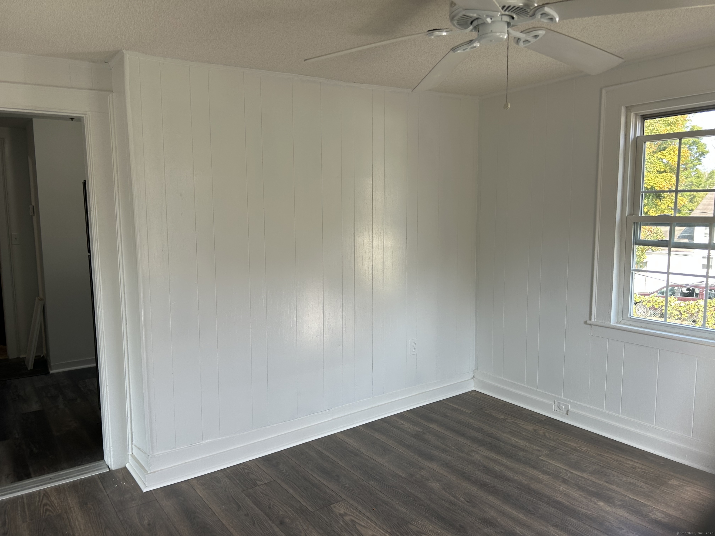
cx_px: 358
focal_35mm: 26
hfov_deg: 67.3
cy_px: 268
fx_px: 537
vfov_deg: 53.1
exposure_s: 1/121
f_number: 1.5
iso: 40
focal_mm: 5.7
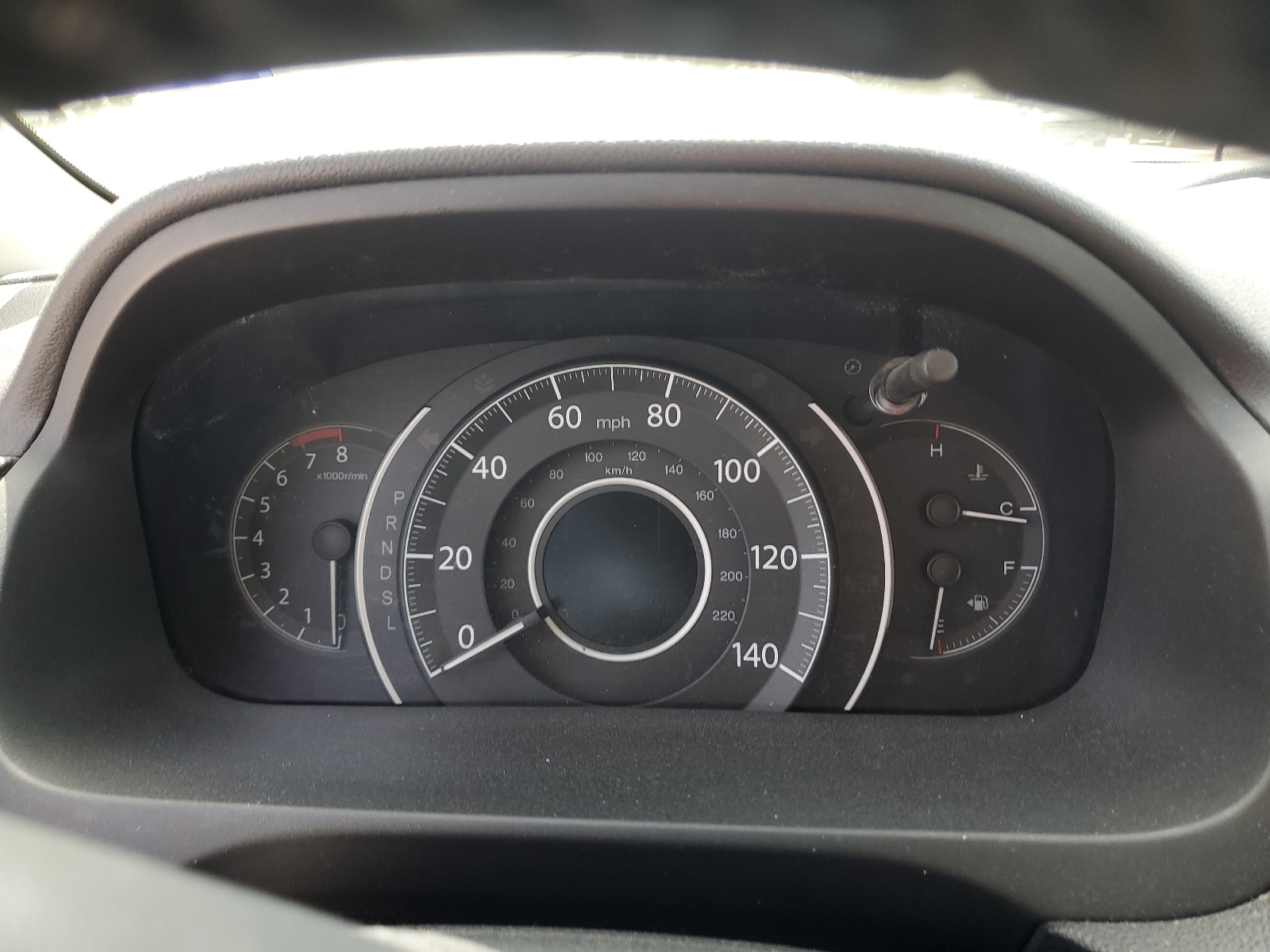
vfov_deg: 53.1
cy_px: 476
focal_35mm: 26
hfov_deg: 67.3
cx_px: 635
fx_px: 954
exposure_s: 1/172
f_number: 1.5
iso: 50
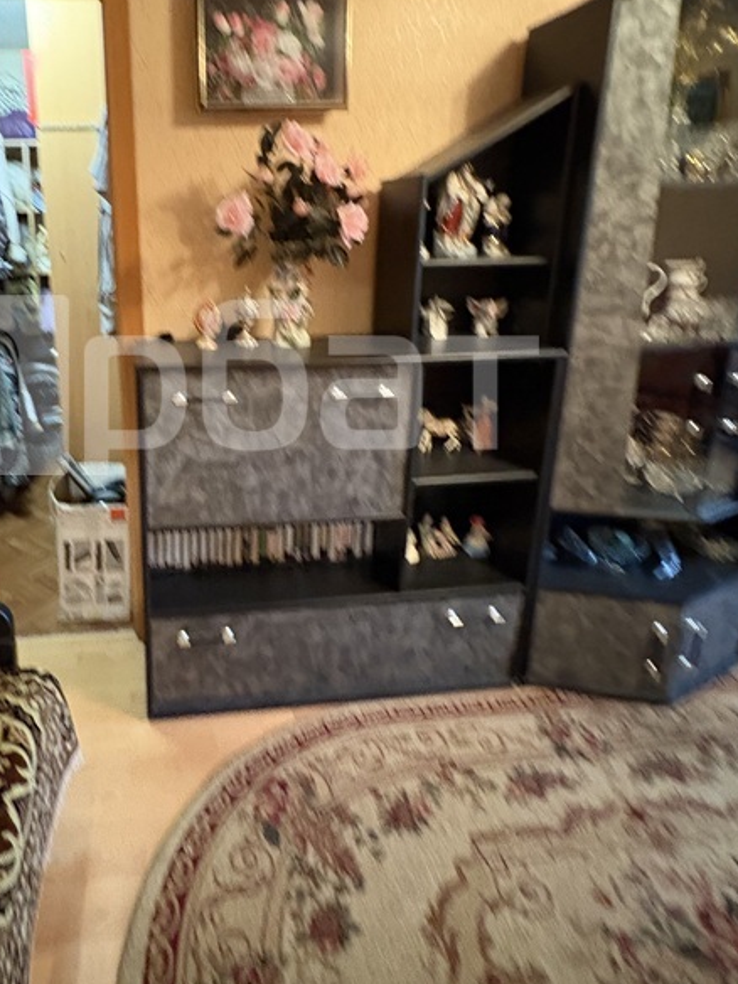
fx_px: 654
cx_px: 202
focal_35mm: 23
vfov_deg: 73.0
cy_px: 386
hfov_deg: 56.5
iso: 800
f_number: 2.2
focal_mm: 2.22
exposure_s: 1/25
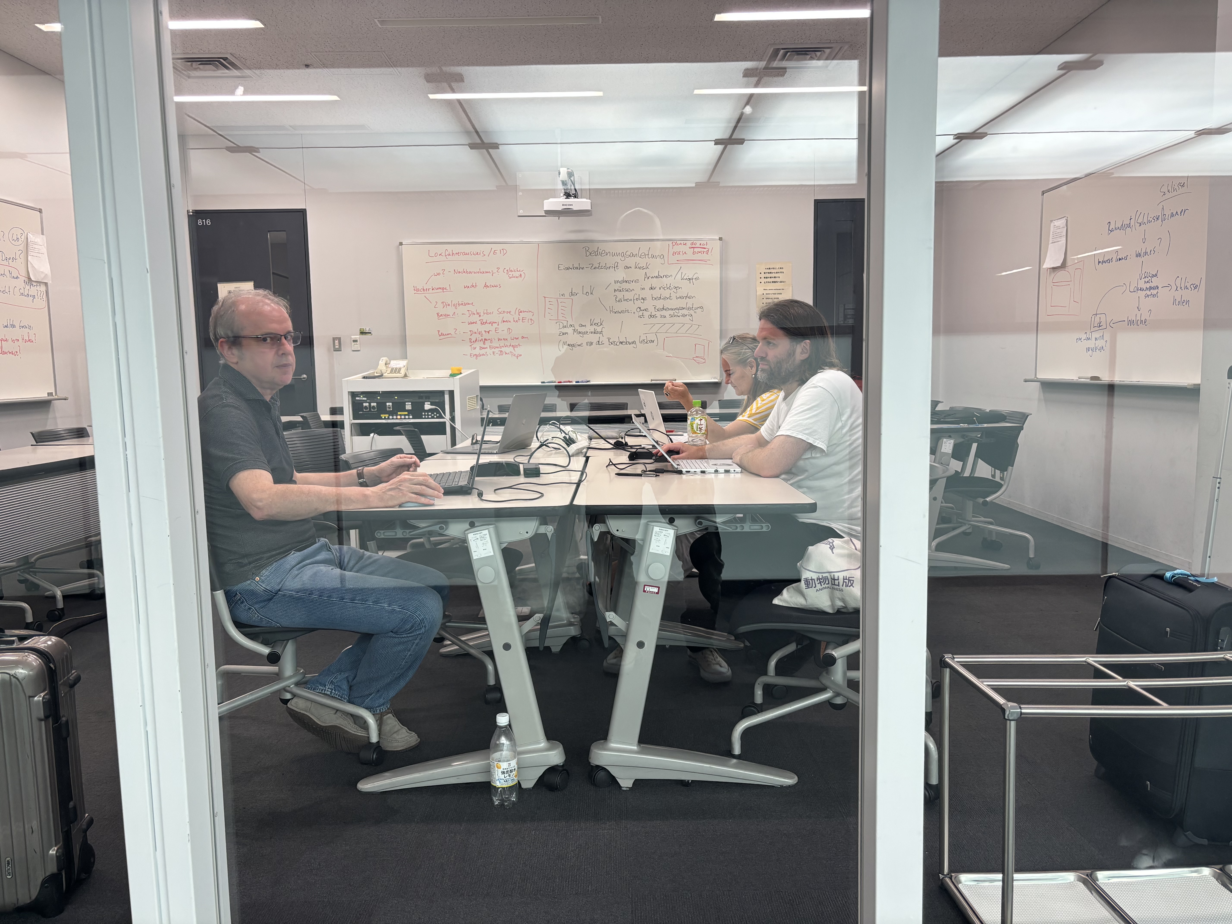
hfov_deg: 67.3
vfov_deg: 53.1
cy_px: 462
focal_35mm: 26
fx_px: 925
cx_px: 616
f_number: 1.6
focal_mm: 5.96
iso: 100
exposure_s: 1/100
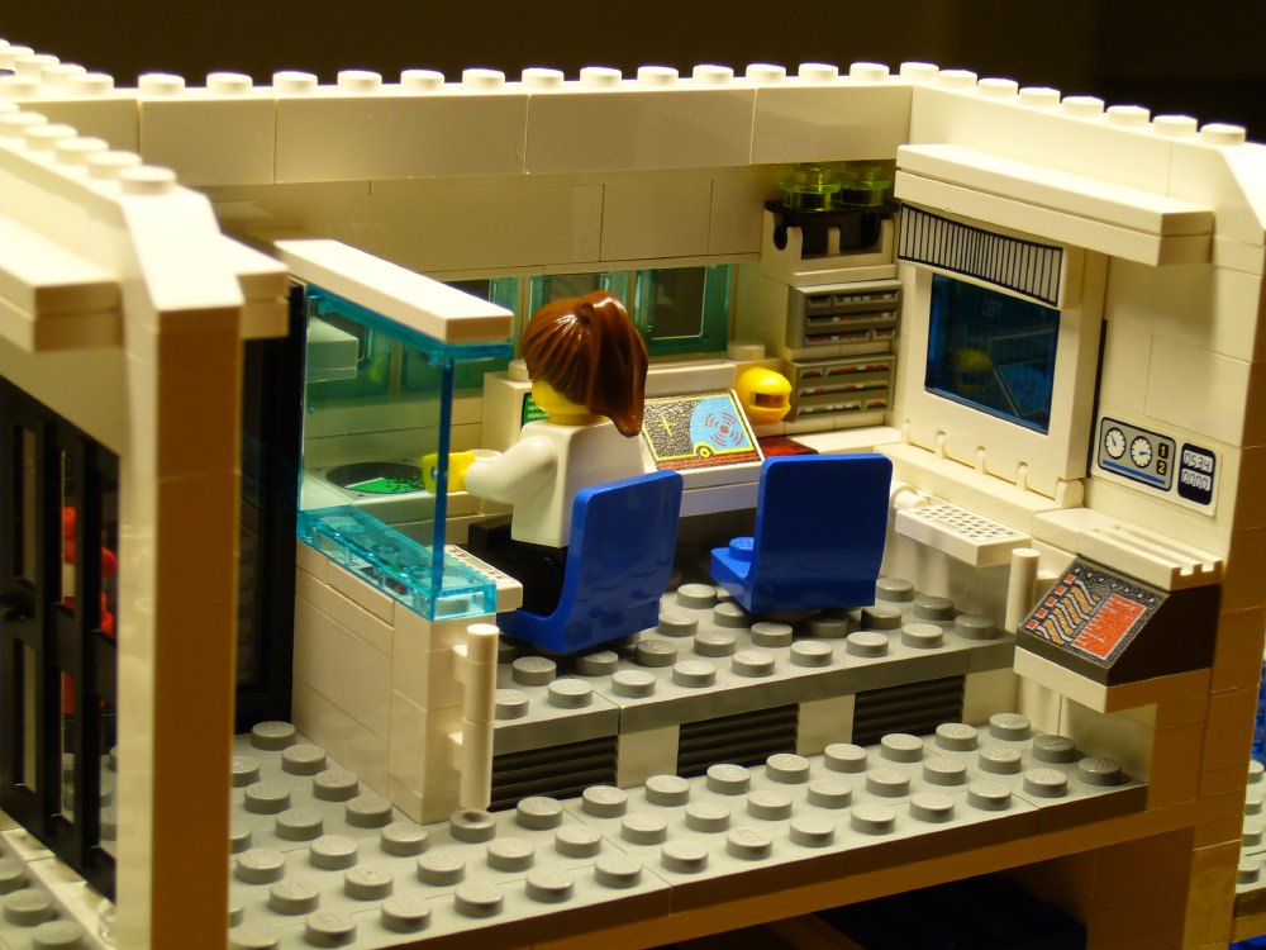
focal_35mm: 79
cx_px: 633
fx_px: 2889
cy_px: 475
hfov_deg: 24.7
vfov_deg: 18.7
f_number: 4.3
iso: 100
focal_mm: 13
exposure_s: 1/13
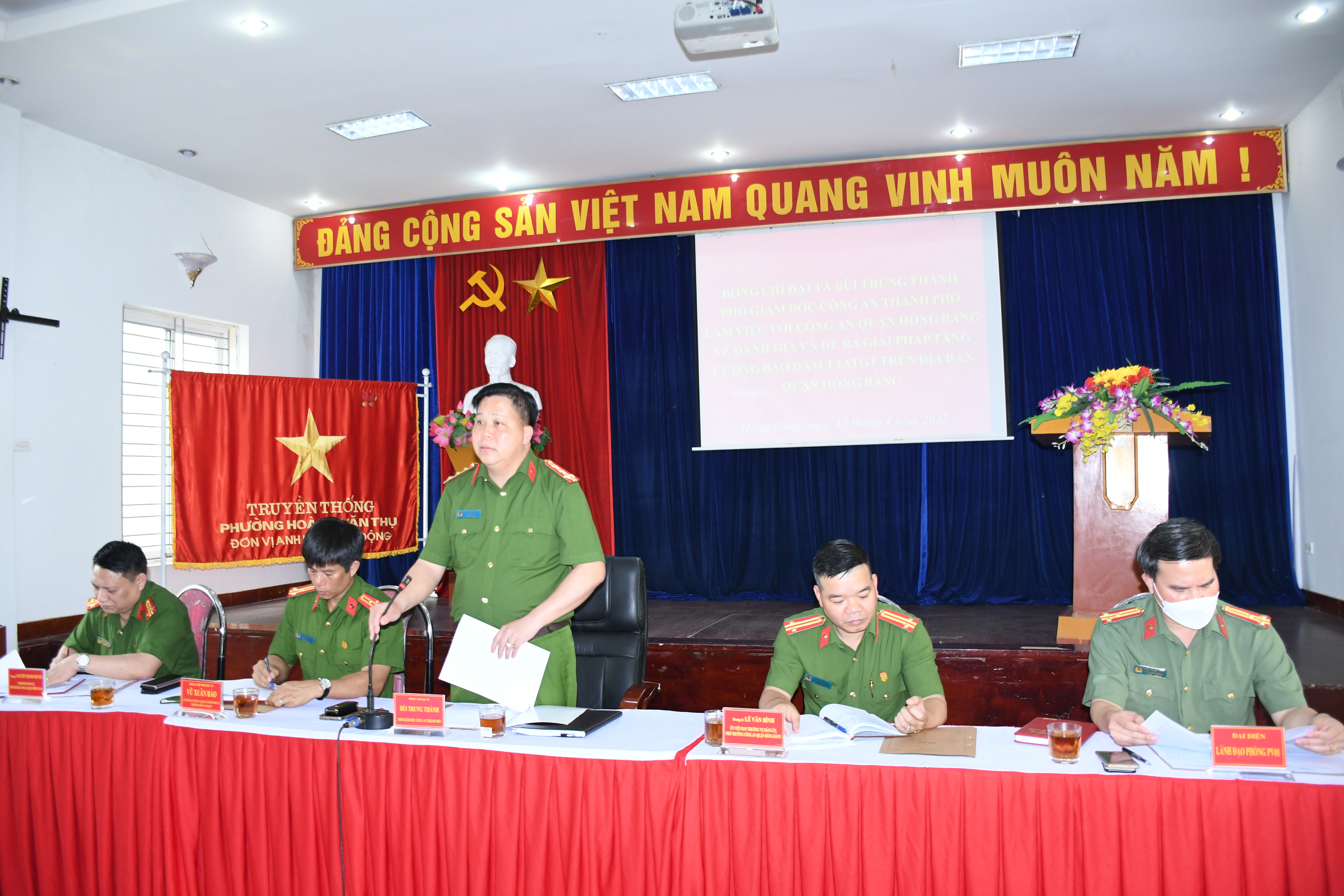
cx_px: 672
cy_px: 448
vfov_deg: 47.9
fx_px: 1008
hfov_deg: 67.4
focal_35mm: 27
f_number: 3.5
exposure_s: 1/200
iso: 1000
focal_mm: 18
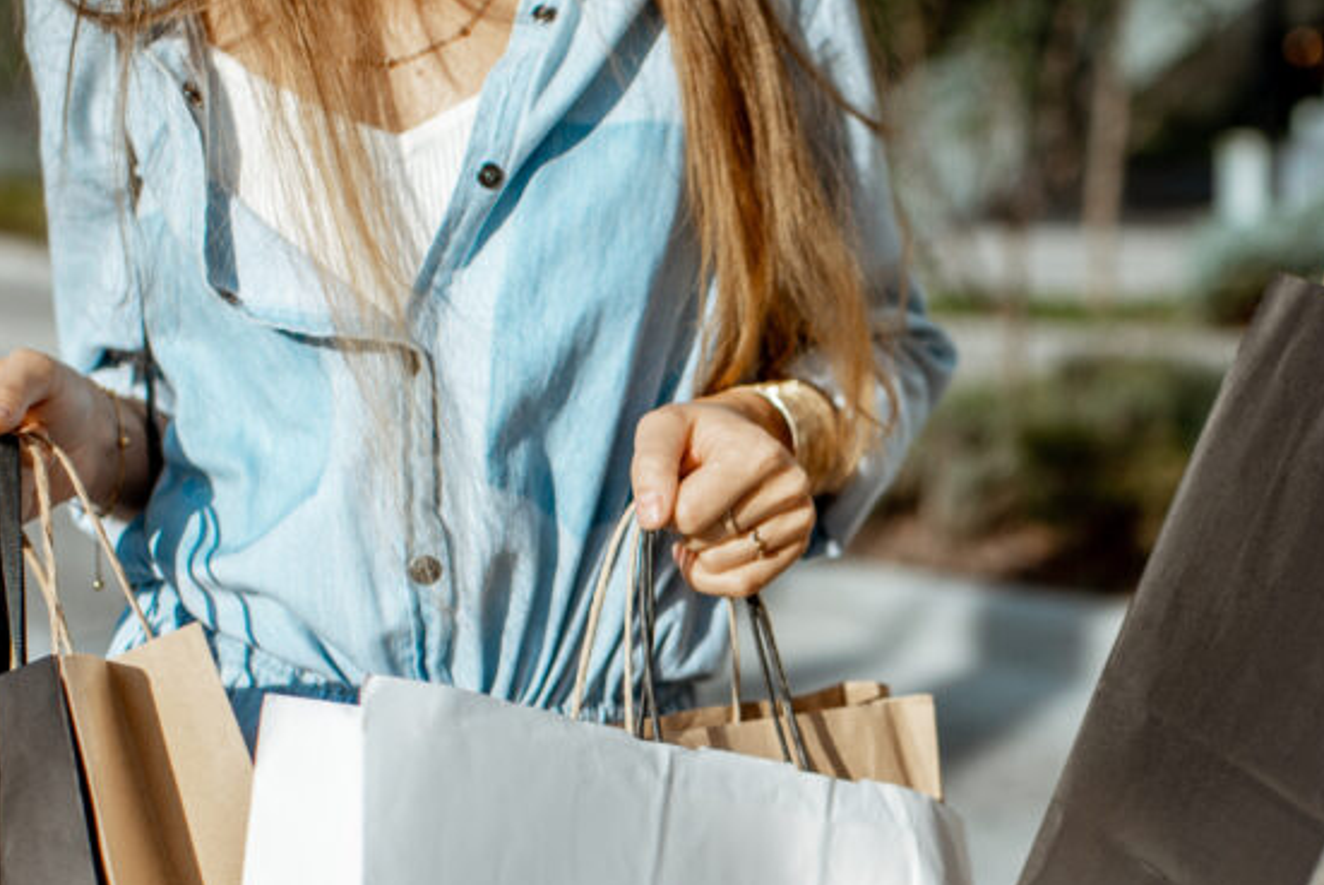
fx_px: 2392
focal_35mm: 65
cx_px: 1028
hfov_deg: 30.3
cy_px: 720
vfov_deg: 20.7
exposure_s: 1/6400
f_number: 2.2
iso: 200
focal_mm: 35
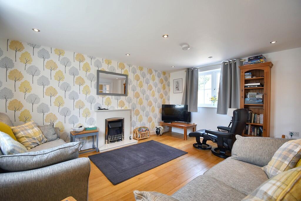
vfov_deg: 77.3
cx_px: 150
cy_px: 100
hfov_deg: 100.4
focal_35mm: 15
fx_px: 125
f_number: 4.5
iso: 100
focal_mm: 10
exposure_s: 1/25
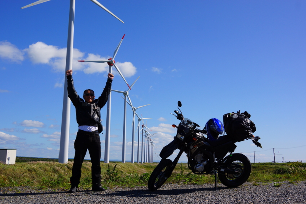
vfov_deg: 33.4
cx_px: 153
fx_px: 340
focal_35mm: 40
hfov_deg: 48.5
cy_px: 102
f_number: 8
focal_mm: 27
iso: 200
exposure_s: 1/800
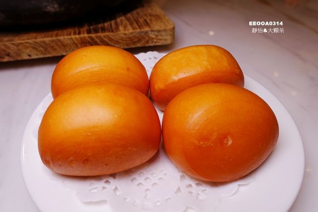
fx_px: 212
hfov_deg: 73.8
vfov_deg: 53.1
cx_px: 159
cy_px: 106
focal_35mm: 24
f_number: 4
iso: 125
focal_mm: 8.8
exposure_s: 1/125
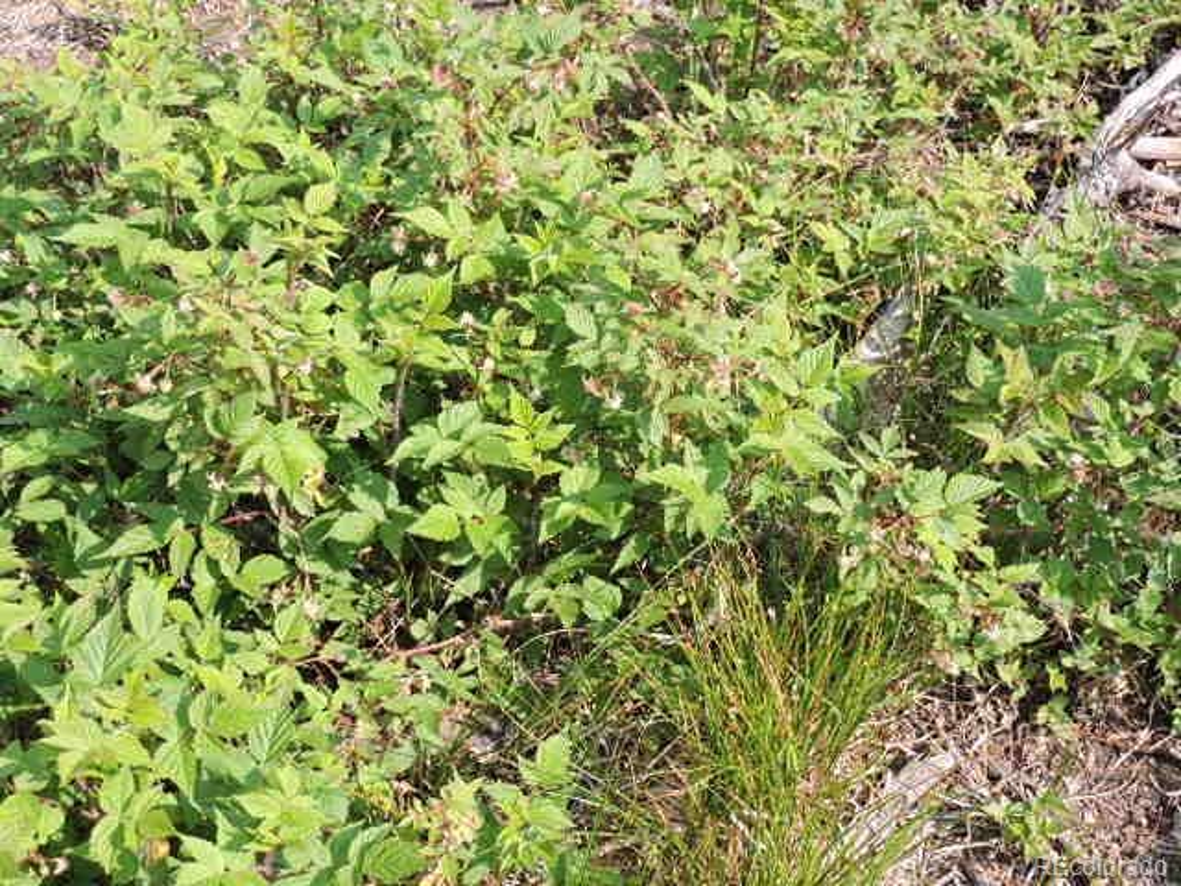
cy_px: 443
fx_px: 1706
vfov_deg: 29.1
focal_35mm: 50
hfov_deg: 38.2
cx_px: 590
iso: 100
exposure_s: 1/320
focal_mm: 8.9
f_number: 3.6
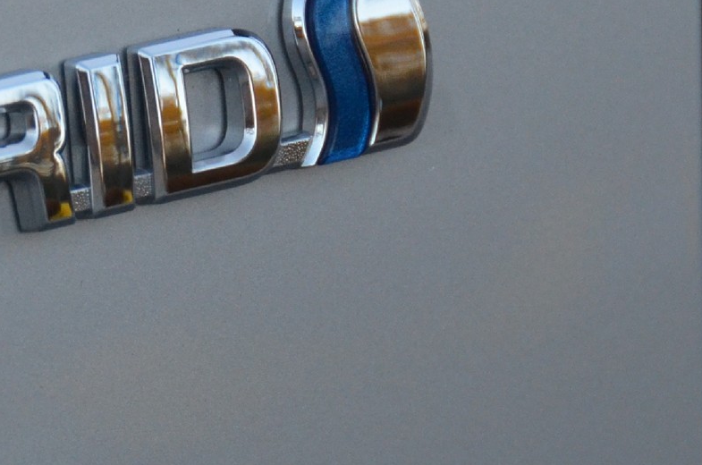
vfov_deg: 2.1
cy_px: 93
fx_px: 12544
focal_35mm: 645
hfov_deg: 3.2
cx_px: -30
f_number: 5.6
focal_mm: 135
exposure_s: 1/500
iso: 1400
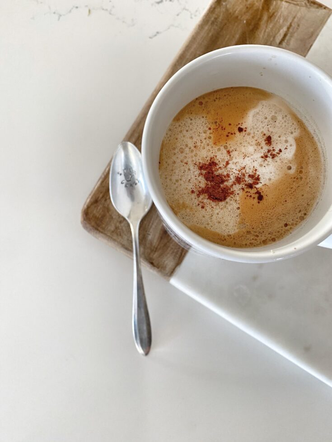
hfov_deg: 53.1
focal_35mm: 26
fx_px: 332
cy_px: 221
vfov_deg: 67.3
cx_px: 166
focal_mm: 4.25
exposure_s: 1/60
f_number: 1.8
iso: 125
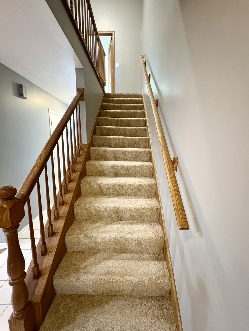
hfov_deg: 85.7
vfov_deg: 102.1
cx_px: 124
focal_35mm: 14
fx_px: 134
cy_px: 166
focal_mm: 2.22
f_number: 2.2
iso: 1000
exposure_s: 1/30
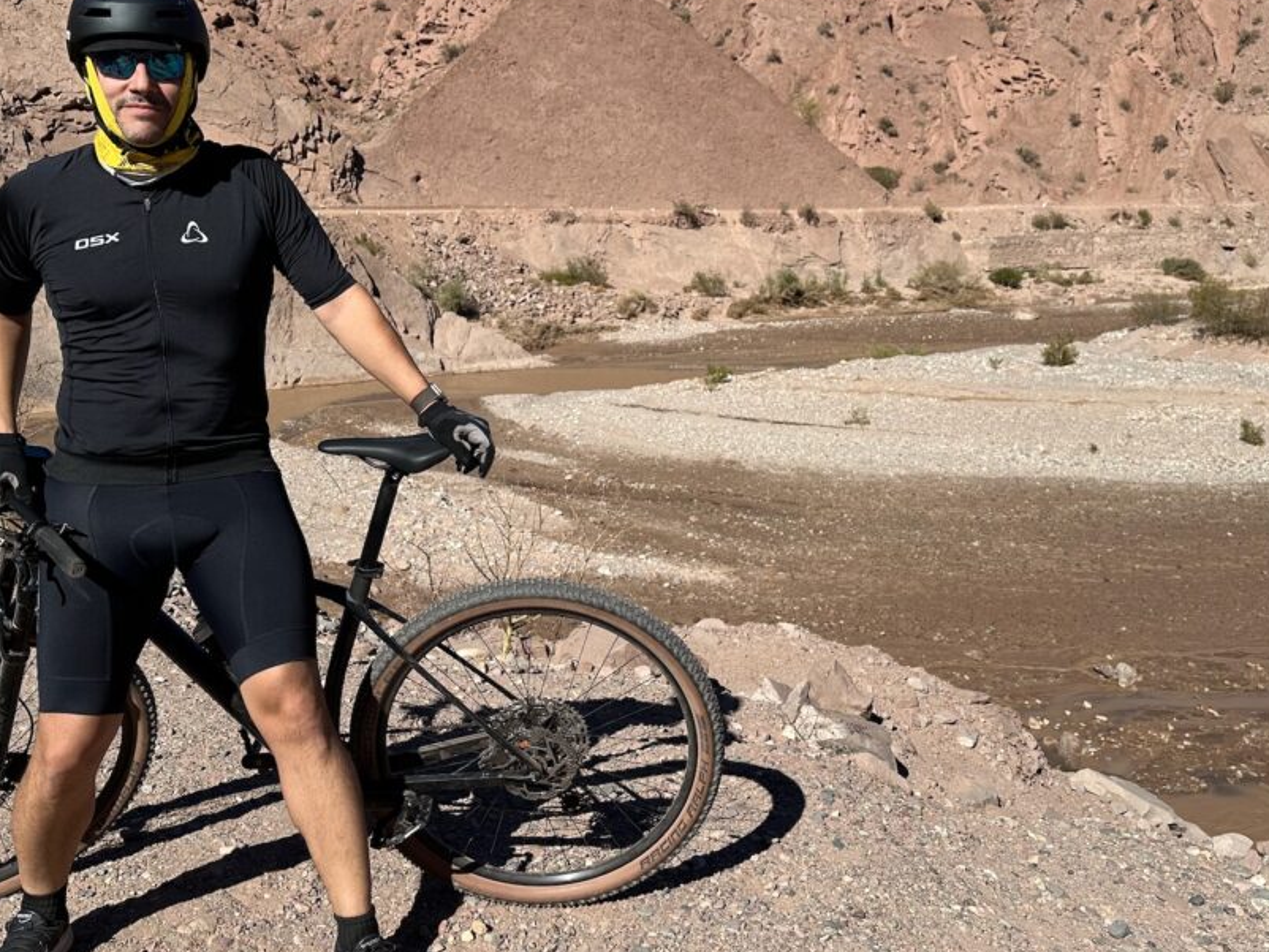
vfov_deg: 40.7
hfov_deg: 52.6
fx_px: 1283
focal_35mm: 35
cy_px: 443
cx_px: 620
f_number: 1.78
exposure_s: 1/5263
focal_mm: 6.86
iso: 80
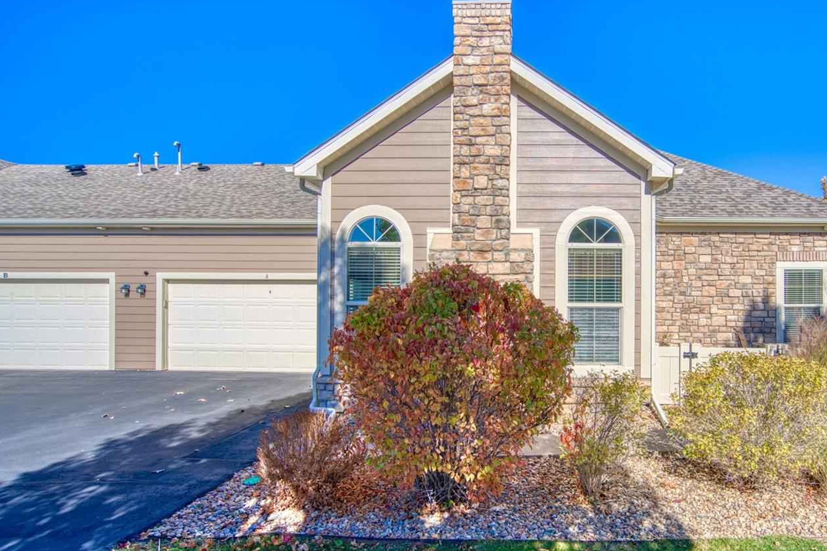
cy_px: 303
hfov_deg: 74.8
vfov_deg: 55.0
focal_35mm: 23
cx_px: 517
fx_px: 528
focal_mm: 18
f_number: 4
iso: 500
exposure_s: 1/3200
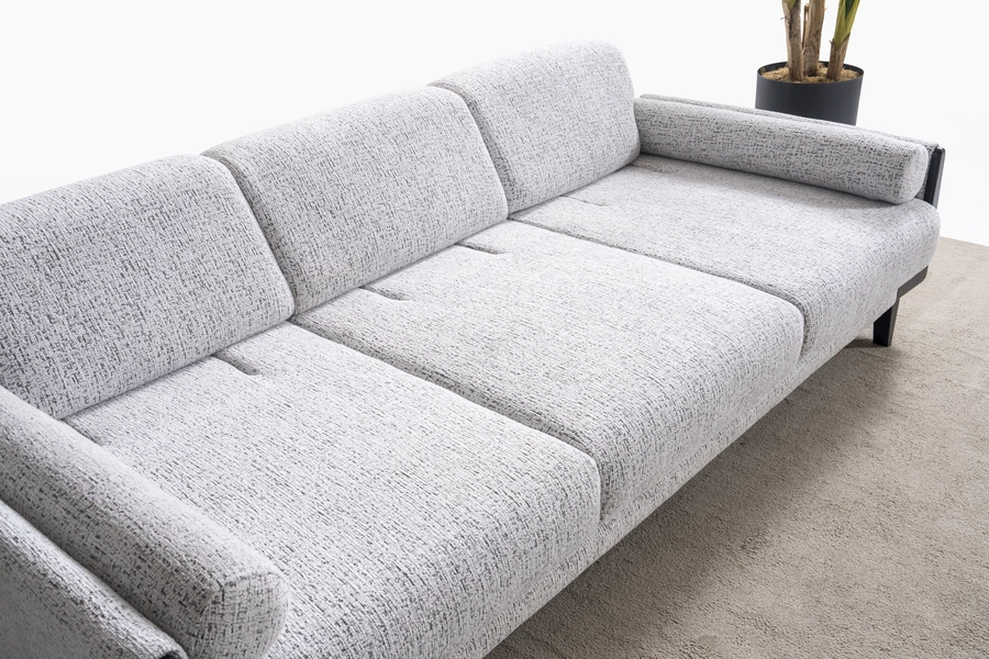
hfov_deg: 51.9
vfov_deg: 35.9
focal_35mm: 37
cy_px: 330
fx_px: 1016
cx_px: 494
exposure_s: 1/100
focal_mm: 37
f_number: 13
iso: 100
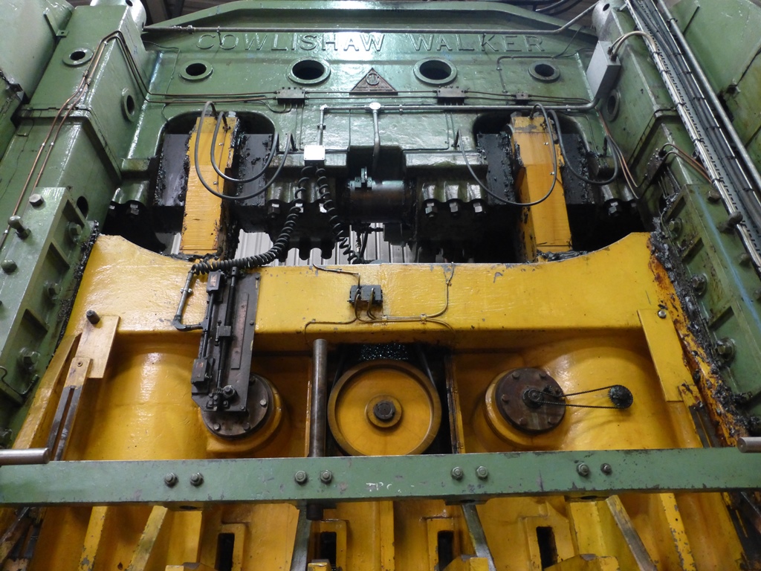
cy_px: 286
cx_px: 380
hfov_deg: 69.4
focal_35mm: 25
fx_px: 550
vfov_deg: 54.9
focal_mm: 4.3
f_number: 3.3
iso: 400
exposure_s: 1/8
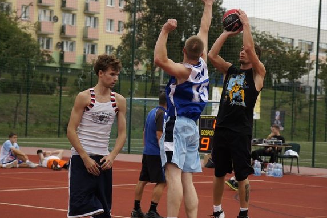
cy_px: 111
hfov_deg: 17.2
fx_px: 1081
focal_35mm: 119
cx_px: 159
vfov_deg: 11.5
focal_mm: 70
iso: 200
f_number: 4.5
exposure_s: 1/800
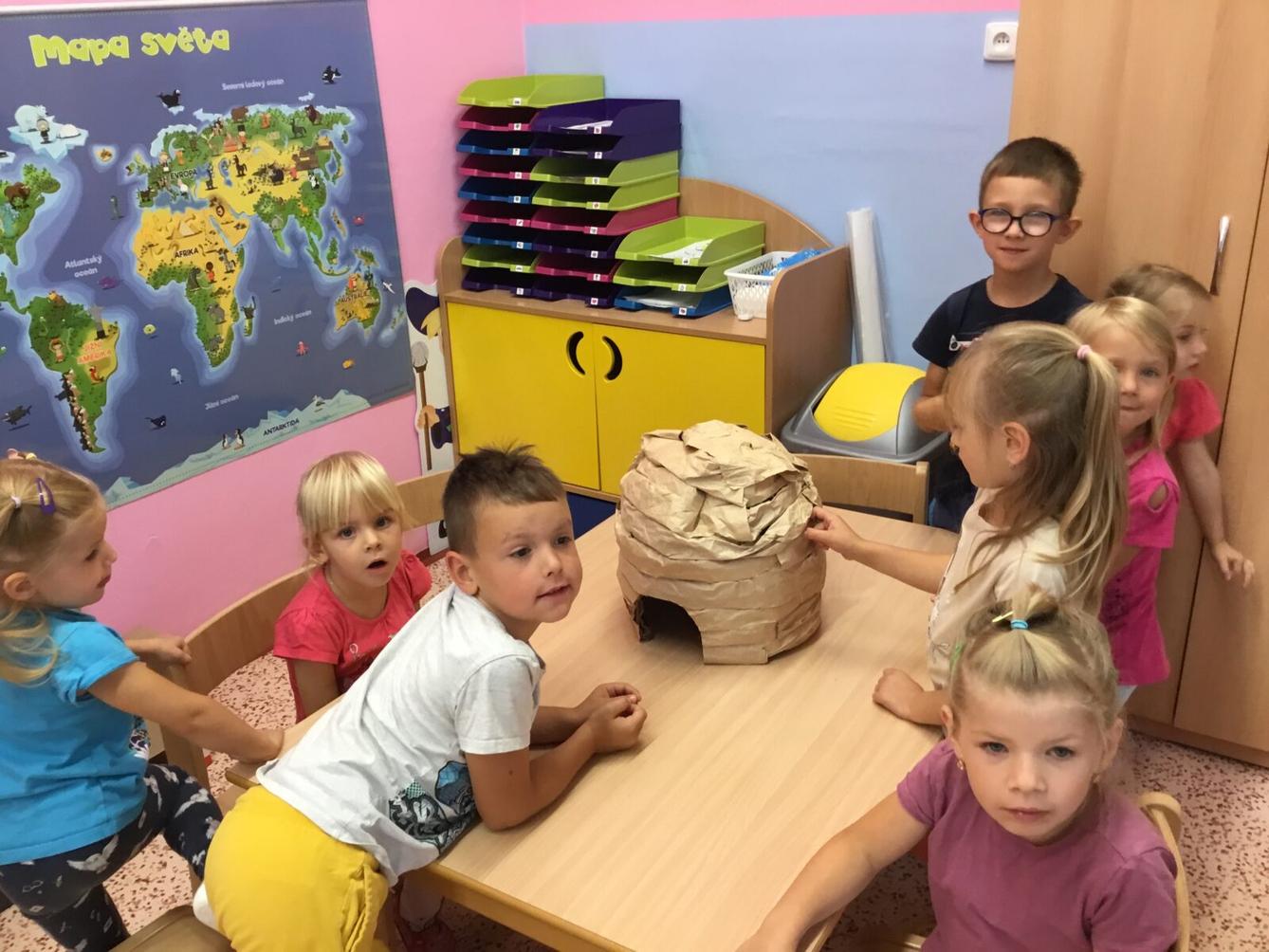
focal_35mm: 31
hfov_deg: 58.3
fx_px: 1137
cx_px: 634
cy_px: 476
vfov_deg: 45.5
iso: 100
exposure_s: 1/33
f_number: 2.4
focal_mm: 3.3
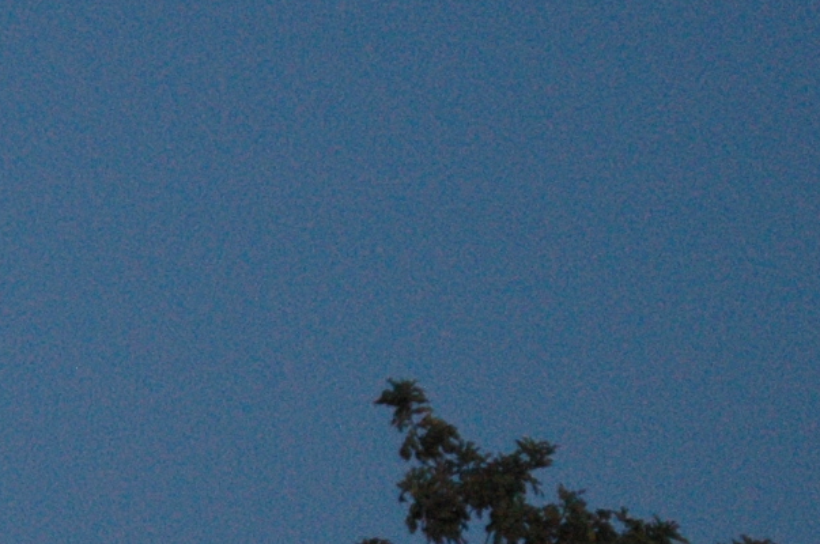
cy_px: 656
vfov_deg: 3.1
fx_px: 10143
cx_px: -461
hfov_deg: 4.6
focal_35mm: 446
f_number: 5.6
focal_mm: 80
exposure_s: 1/13
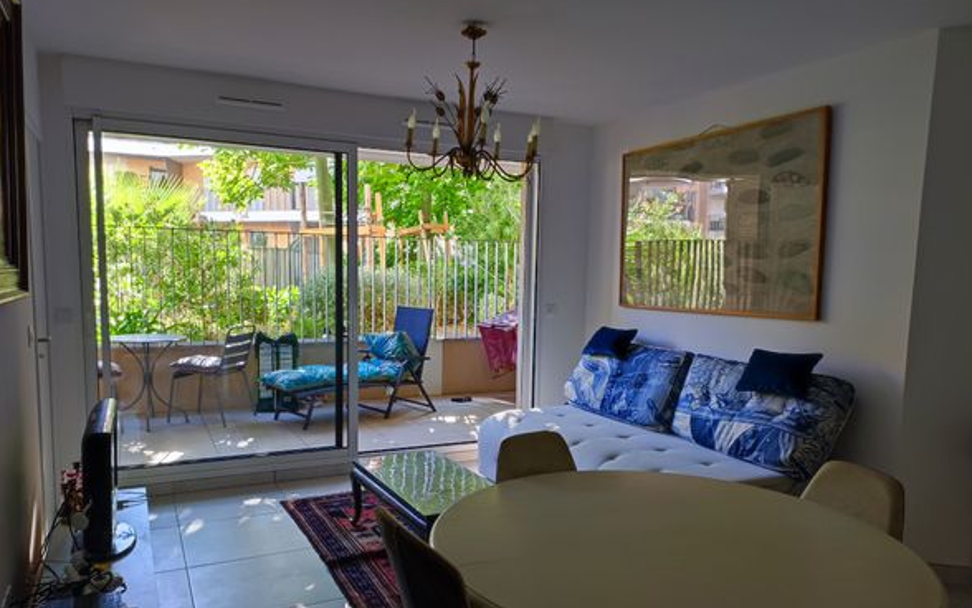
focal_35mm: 27
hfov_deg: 68.4
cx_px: 481
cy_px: 346
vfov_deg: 45.9
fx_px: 716
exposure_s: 1/100
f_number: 1.79
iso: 568
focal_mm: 4.7
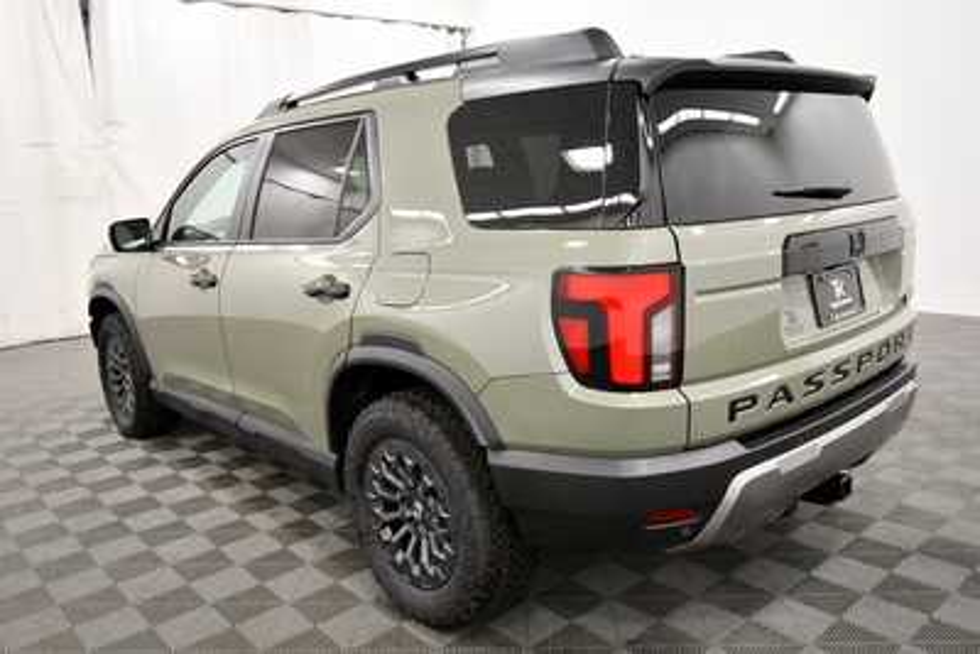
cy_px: 327
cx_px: 490
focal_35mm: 28
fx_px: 762
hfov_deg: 65.5
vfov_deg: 46.4
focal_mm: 19
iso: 1800
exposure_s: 1/125
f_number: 5.6
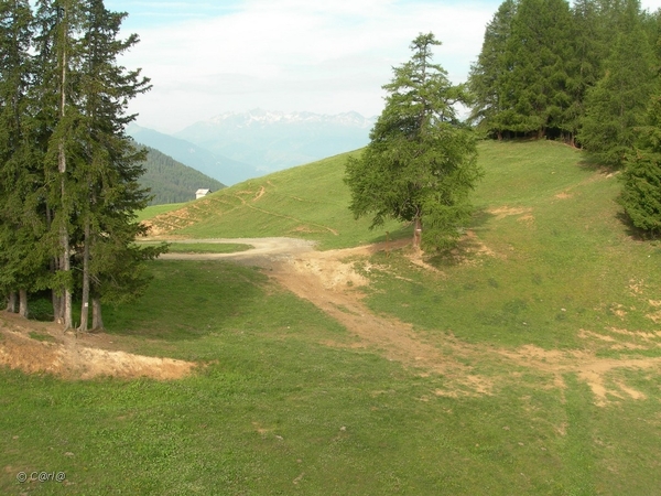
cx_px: 330
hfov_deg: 49.0
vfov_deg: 37.7
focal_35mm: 38
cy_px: 248
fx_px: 726
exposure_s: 1/213
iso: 50
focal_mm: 7.8
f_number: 4.8
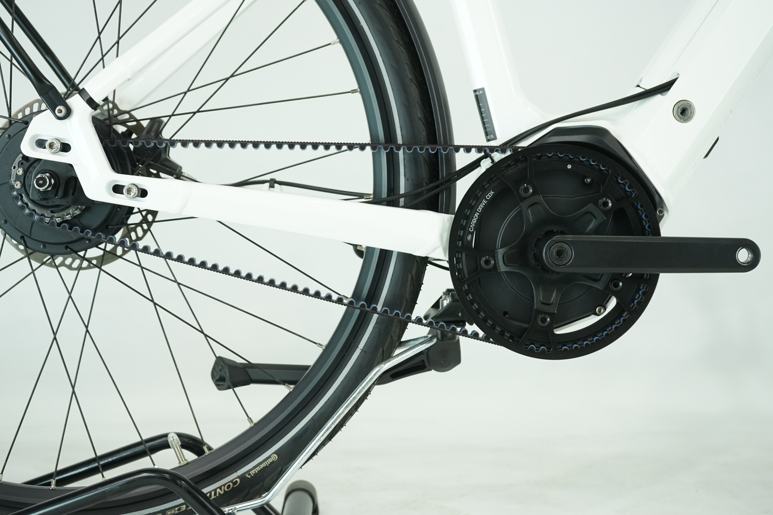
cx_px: 386
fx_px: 1245
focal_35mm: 58
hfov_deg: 34.5
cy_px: 258
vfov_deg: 23.4
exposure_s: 1/200
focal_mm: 58
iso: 1600
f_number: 5.6
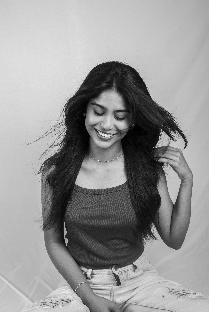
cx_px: 104
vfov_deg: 41.1
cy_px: 156
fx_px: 418
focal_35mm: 48
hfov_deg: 28.1
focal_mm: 48
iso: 500
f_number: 9
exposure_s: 1/160
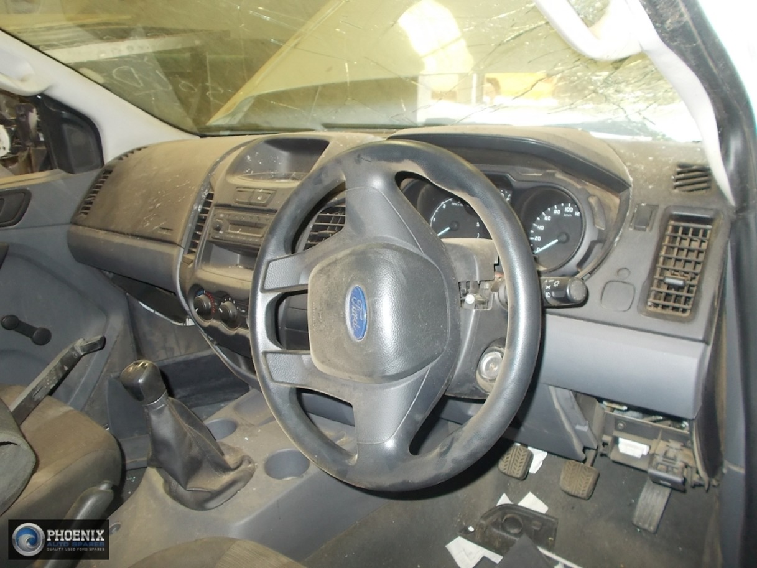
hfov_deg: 60.0
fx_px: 656
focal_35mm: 30
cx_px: 378
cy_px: 284
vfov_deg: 46.8
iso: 200
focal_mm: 5.3
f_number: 3.4
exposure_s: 1/25
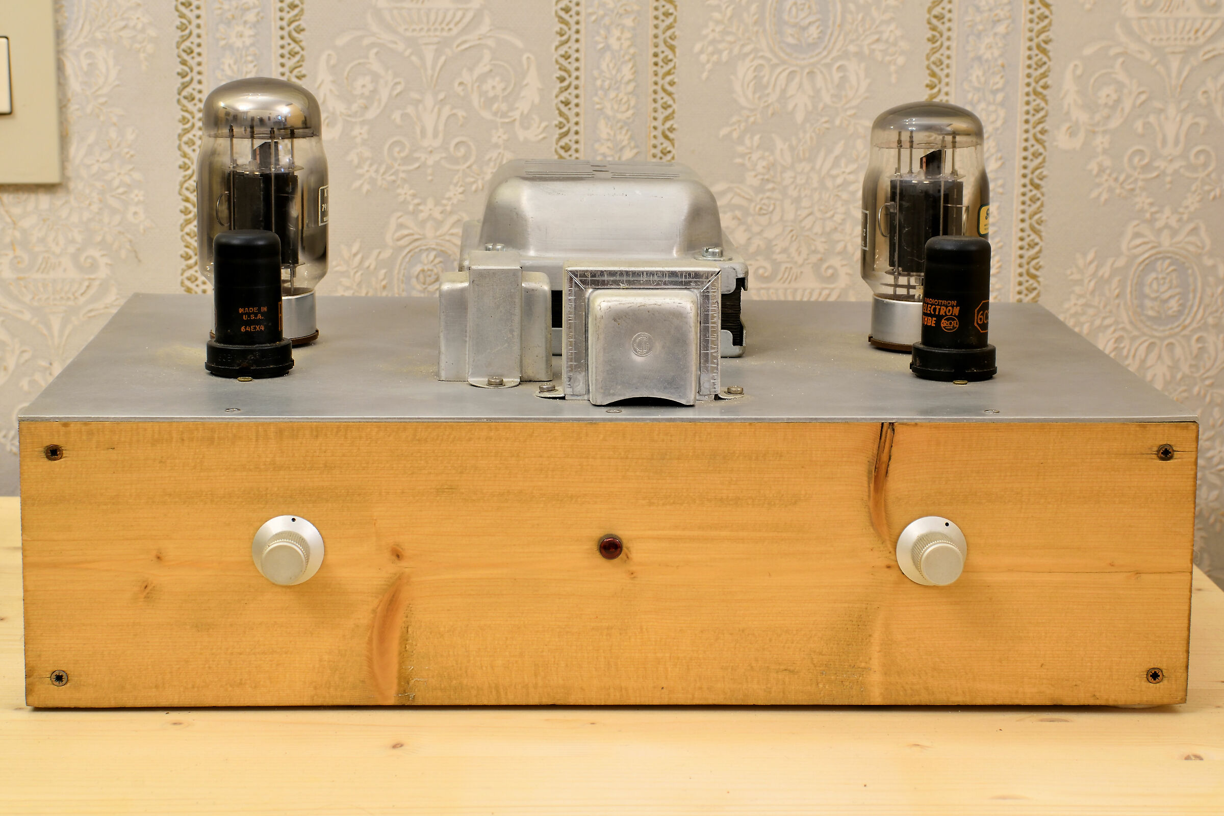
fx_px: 2550
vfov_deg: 18.2
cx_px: 612
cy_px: 408
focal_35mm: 75
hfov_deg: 27.0
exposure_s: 1.6
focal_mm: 50
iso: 100
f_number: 11
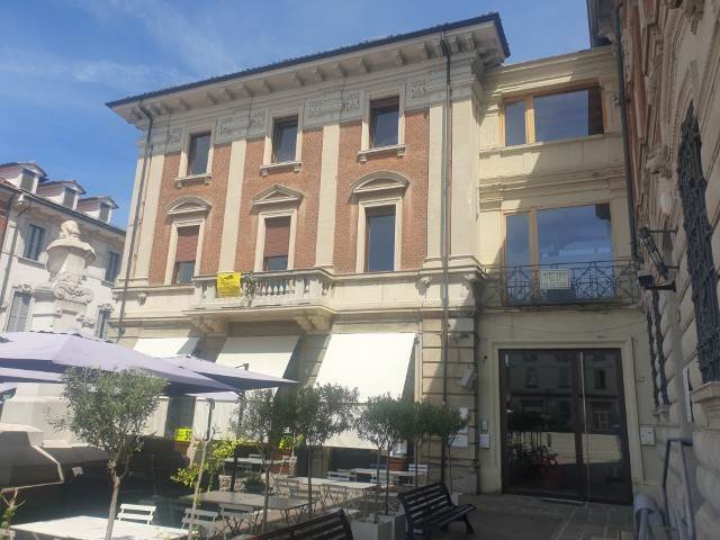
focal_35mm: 26
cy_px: 270
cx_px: 360
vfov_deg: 53.1
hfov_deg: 67.3
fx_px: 541
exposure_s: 1/1605
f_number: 2.4
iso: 50
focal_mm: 4.3
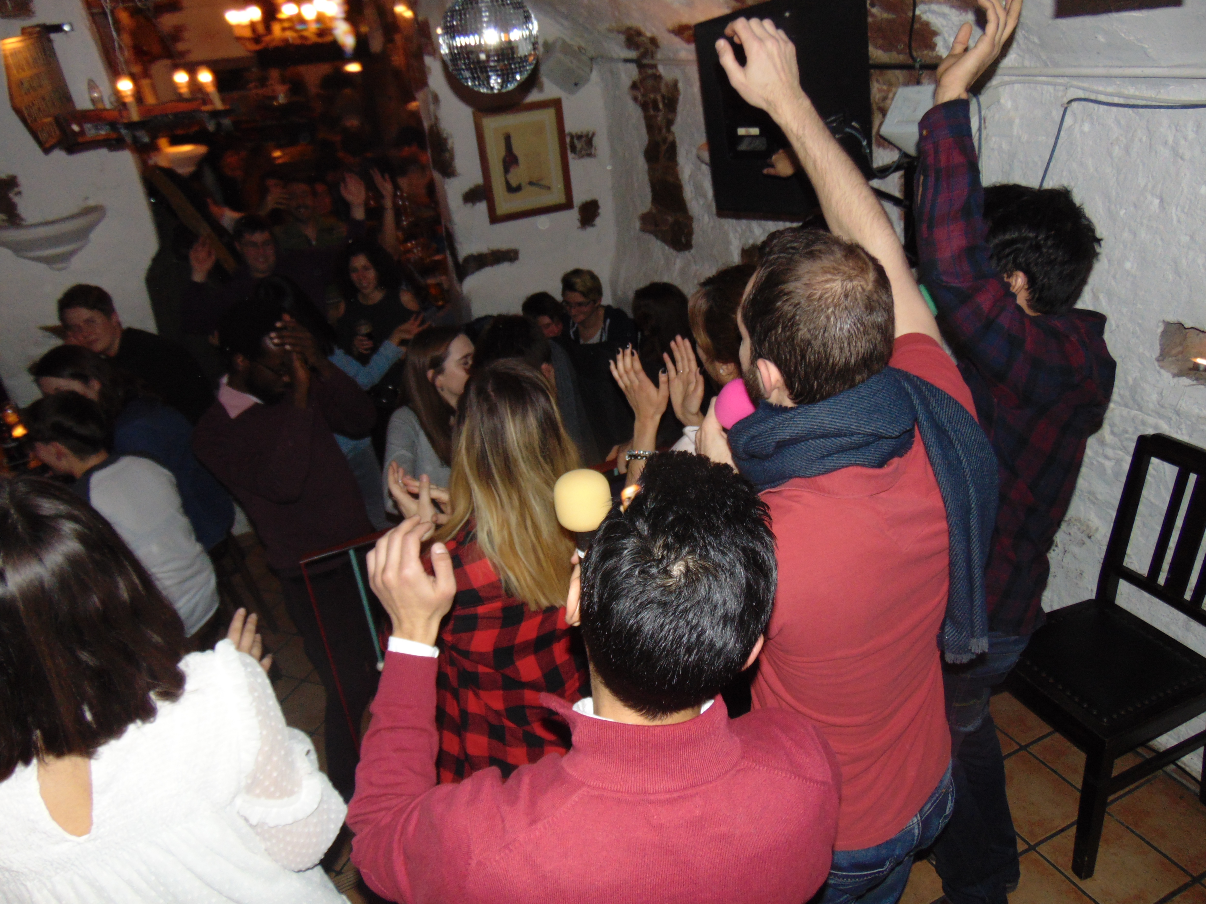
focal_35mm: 25
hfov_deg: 69.4
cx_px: 603
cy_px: 452
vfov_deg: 54.9
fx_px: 871
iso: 200
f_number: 3
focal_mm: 4.5
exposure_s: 1/8
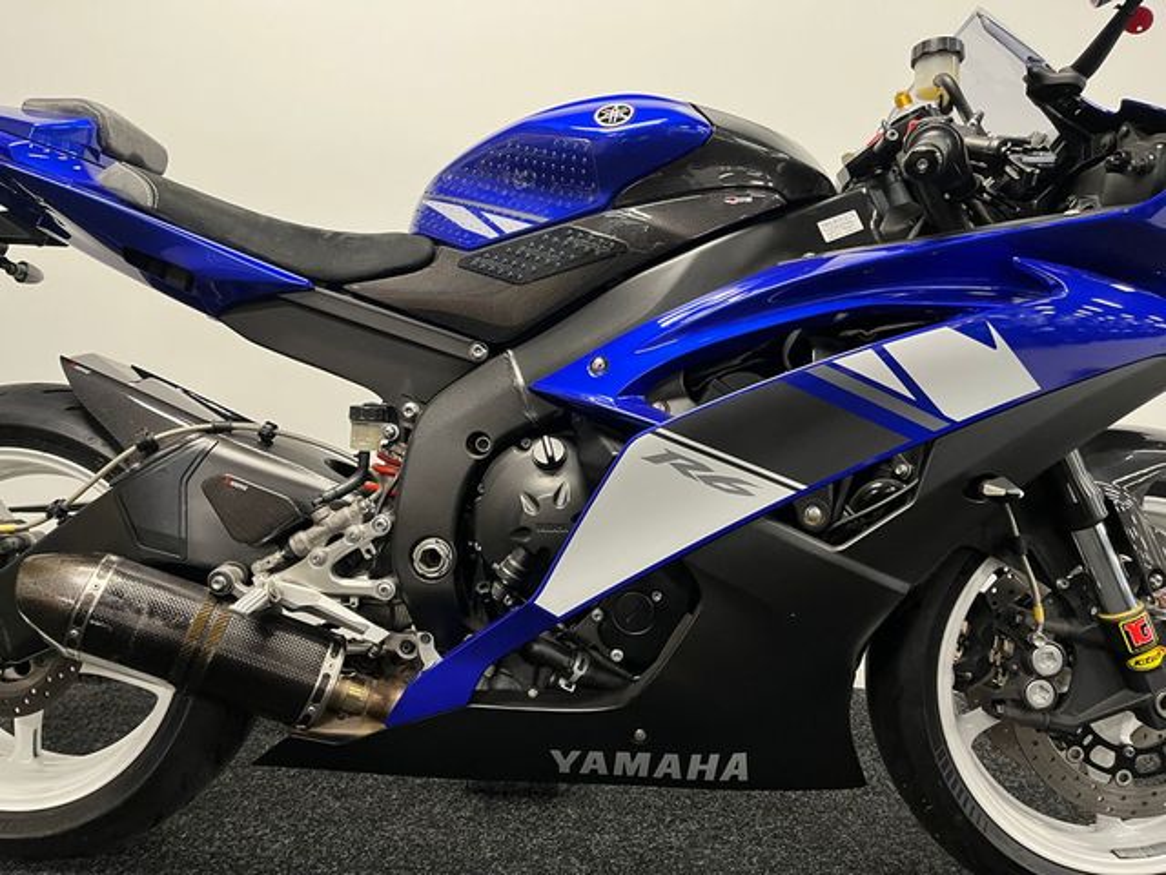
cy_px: 438
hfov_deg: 67.3
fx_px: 876
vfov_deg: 53.1
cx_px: 583
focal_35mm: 26
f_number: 1.6
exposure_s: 1/50
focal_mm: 5.1
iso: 250
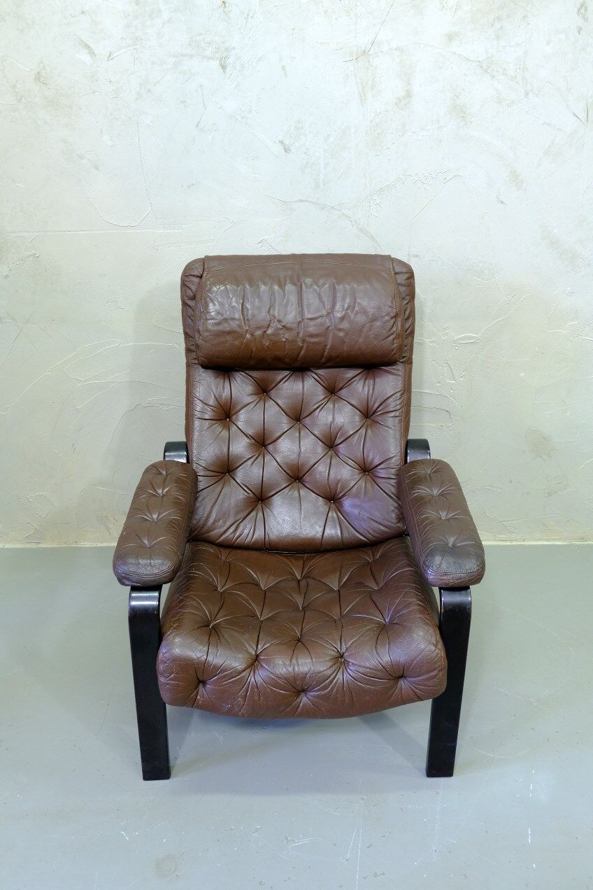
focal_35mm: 29
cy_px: 445
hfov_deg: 45.0
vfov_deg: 63.7
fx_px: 716
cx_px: 296
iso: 800
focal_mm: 19.6
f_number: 2.8
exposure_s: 1/27
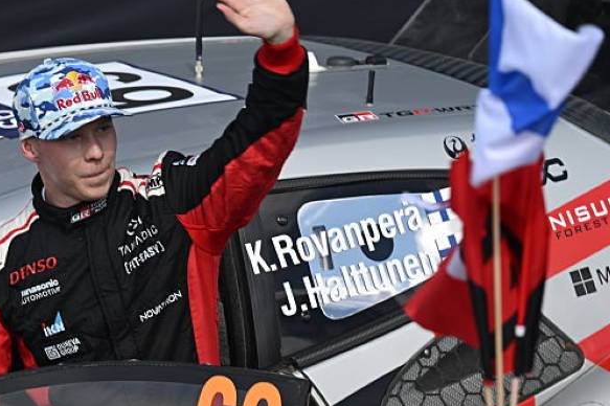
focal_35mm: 412
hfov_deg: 5.0
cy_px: 132
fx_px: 6977
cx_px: 351
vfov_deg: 3.3
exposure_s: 1/200
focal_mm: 200
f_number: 5
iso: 32
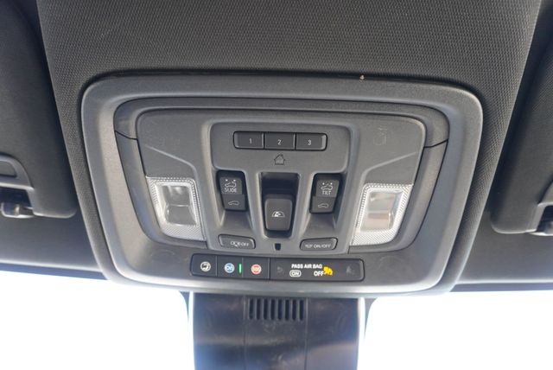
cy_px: 185
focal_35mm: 24
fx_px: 369
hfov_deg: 73.7
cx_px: 276
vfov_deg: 53.2
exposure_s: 1/60
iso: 800
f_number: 4
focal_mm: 16
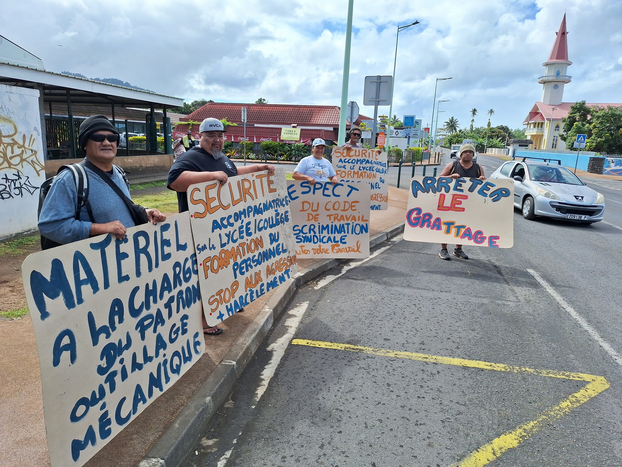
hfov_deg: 73.9
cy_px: 234
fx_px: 413
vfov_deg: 58.9
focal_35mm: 23
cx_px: 311
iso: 40
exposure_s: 1/2212
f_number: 1.8
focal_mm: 5.54
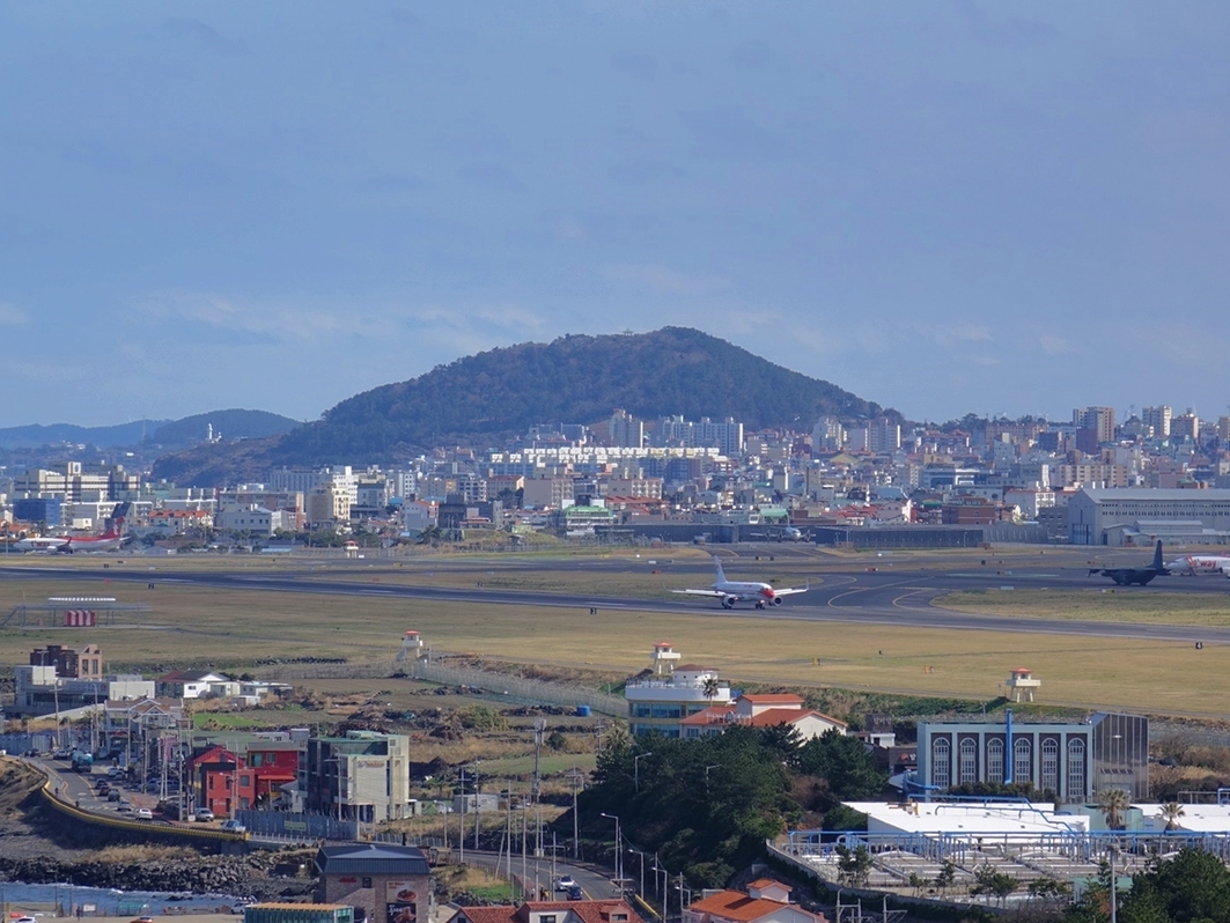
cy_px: 462
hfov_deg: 9.1
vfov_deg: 6.9
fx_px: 7713
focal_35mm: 217
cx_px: 575
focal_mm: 73.3
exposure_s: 1/800
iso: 100
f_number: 4.5
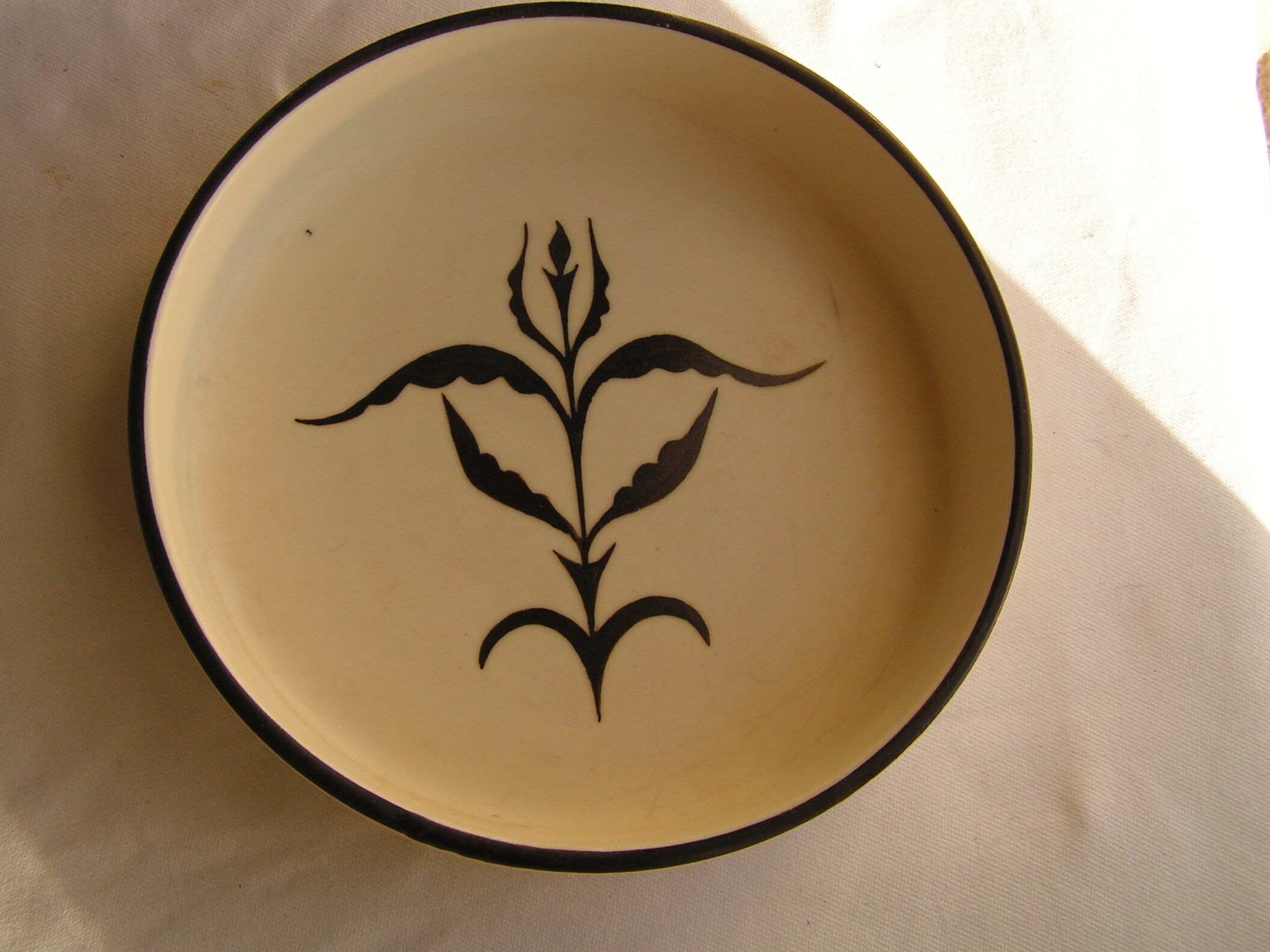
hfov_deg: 45.8
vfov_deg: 35.1
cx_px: 598
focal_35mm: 41
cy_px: 449
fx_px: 1504
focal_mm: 6.3
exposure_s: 1/160
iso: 50
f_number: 4.5
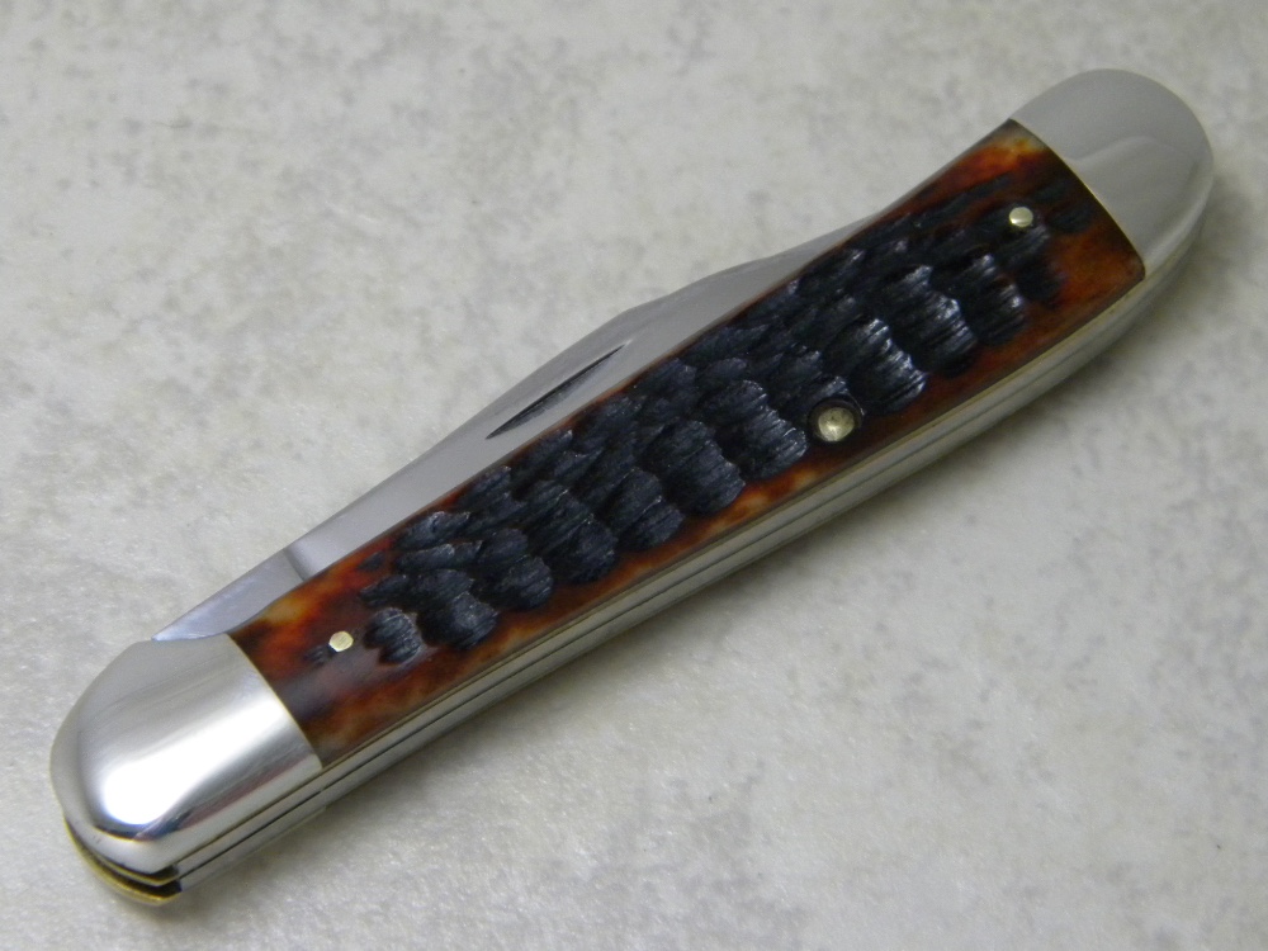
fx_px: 3846
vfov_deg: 14.1
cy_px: 476
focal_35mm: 105
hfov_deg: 18.7
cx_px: 634
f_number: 4.7
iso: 400
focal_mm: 19
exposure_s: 1/24.3
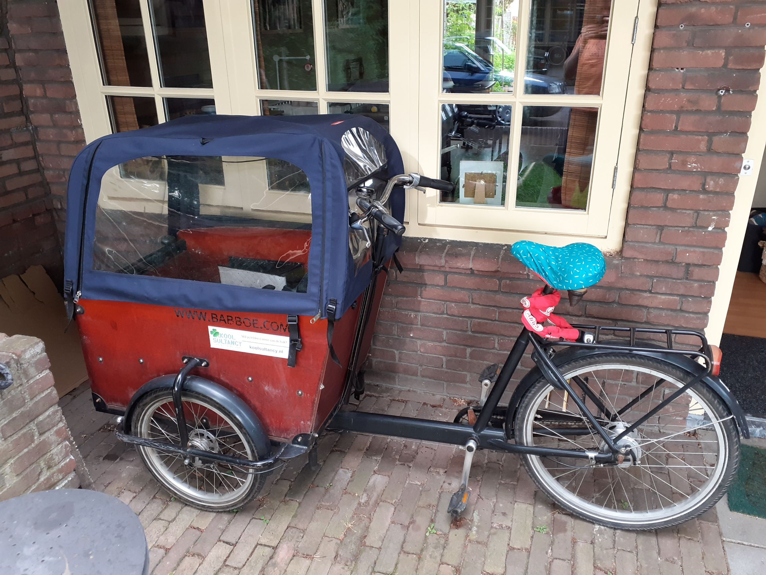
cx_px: 383
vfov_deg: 51.4
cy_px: 288
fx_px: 597
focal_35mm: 27
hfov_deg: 65.3
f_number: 1.9
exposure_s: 1/100
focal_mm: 3.6
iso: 80
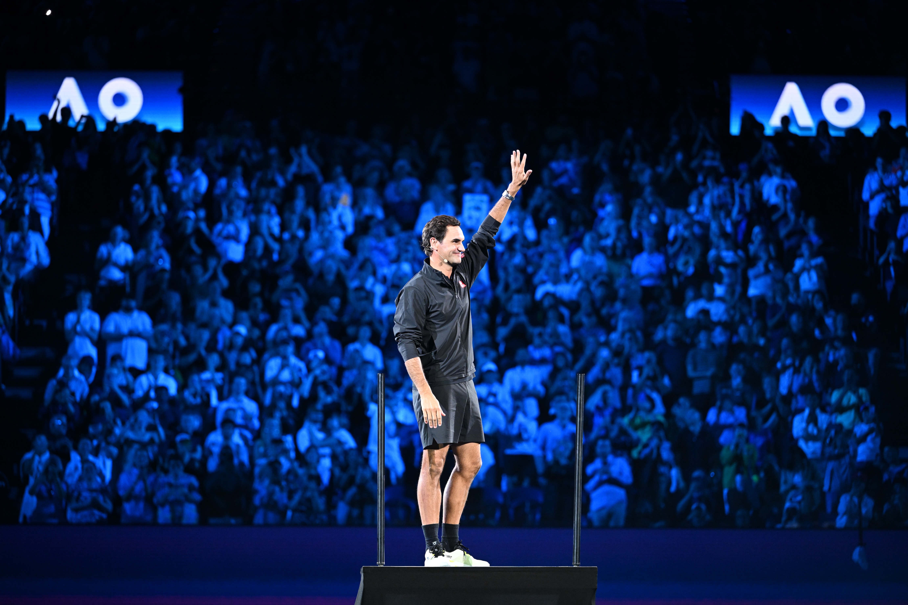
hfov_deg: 13.7
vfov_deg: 9.1
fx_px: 3783
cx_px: 454
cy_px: 302
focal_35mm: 150
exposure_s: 1/1000
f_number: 2.8
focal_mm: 150
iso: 3200
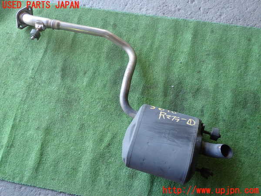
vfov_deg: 39.7
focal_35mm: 36
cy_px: 98
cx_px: 130
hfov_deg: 51.4
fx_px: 271
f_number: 2.5
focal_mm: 6.37
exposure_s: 1/50
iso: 200
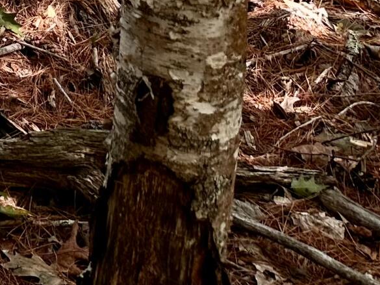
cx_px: -335
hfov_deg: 14.0
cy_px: -393
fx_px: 1351
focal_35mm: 123
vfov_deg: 10.4
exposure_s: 1/204
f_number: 1.78
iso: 64
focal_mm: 6.86
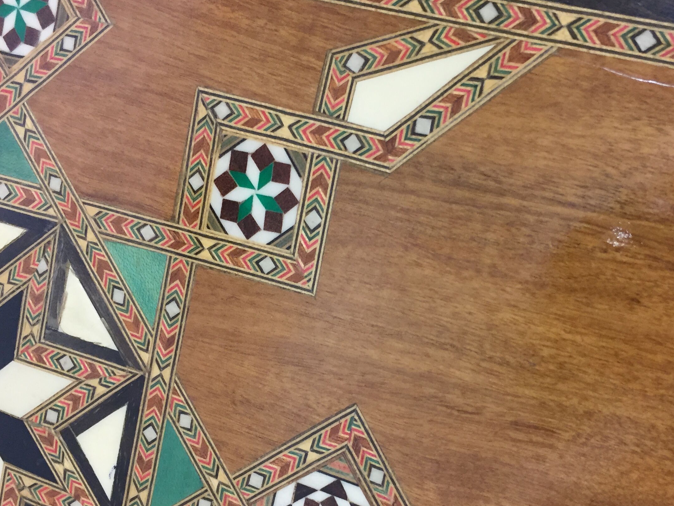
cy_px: 306
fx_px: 857
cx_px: 389
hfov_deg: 42.8
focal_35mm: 44
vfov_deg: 32.8
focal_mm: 4.15
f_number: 2.2
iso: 160
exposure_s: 1/33
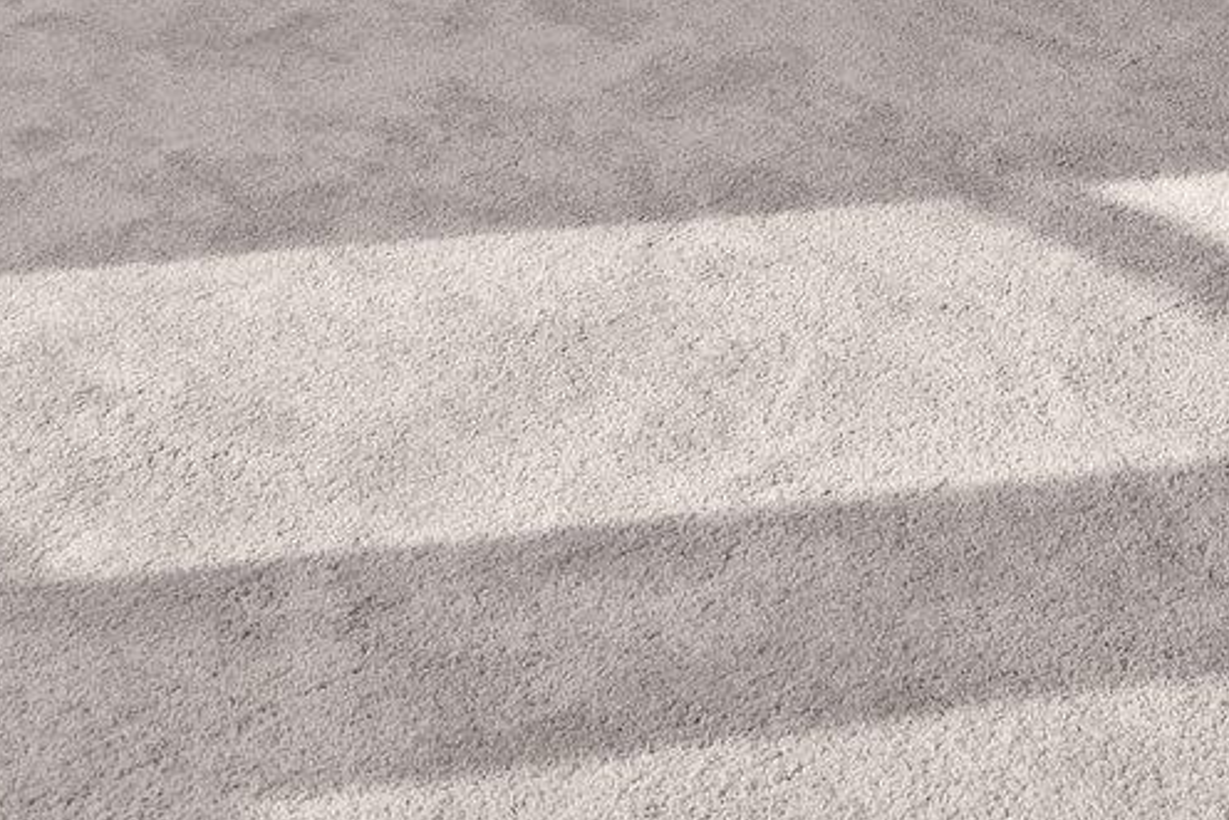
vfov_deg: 16.5
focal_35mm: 66
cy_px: -737
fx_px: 2254
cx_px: 996
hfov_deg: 29.7
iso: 400
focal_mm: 16
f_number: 8
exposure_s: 1/4
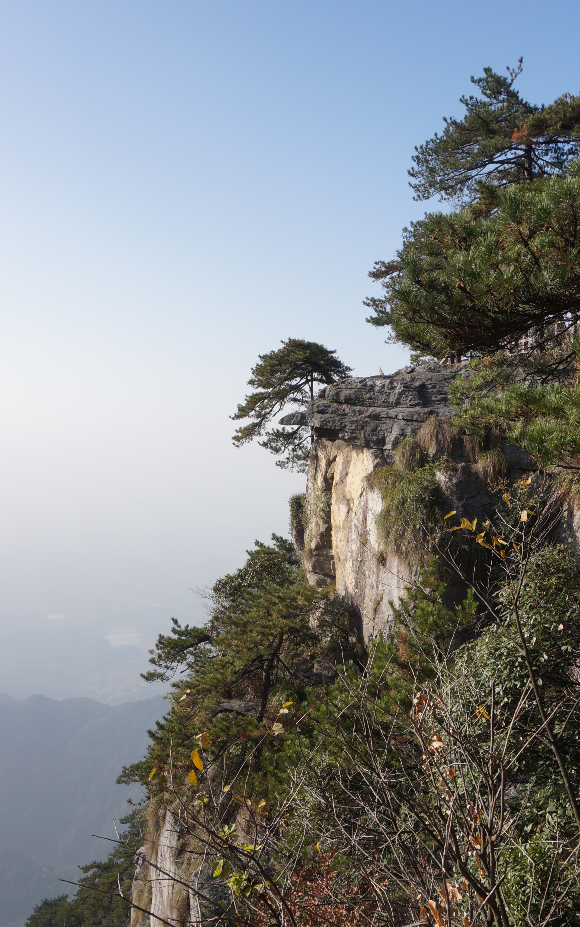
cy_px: 481
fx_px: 759
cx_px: 356
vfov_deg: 62.9
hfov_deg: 41.6
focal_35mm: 30
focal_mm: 16
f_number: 10
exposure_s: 1/320
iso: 200
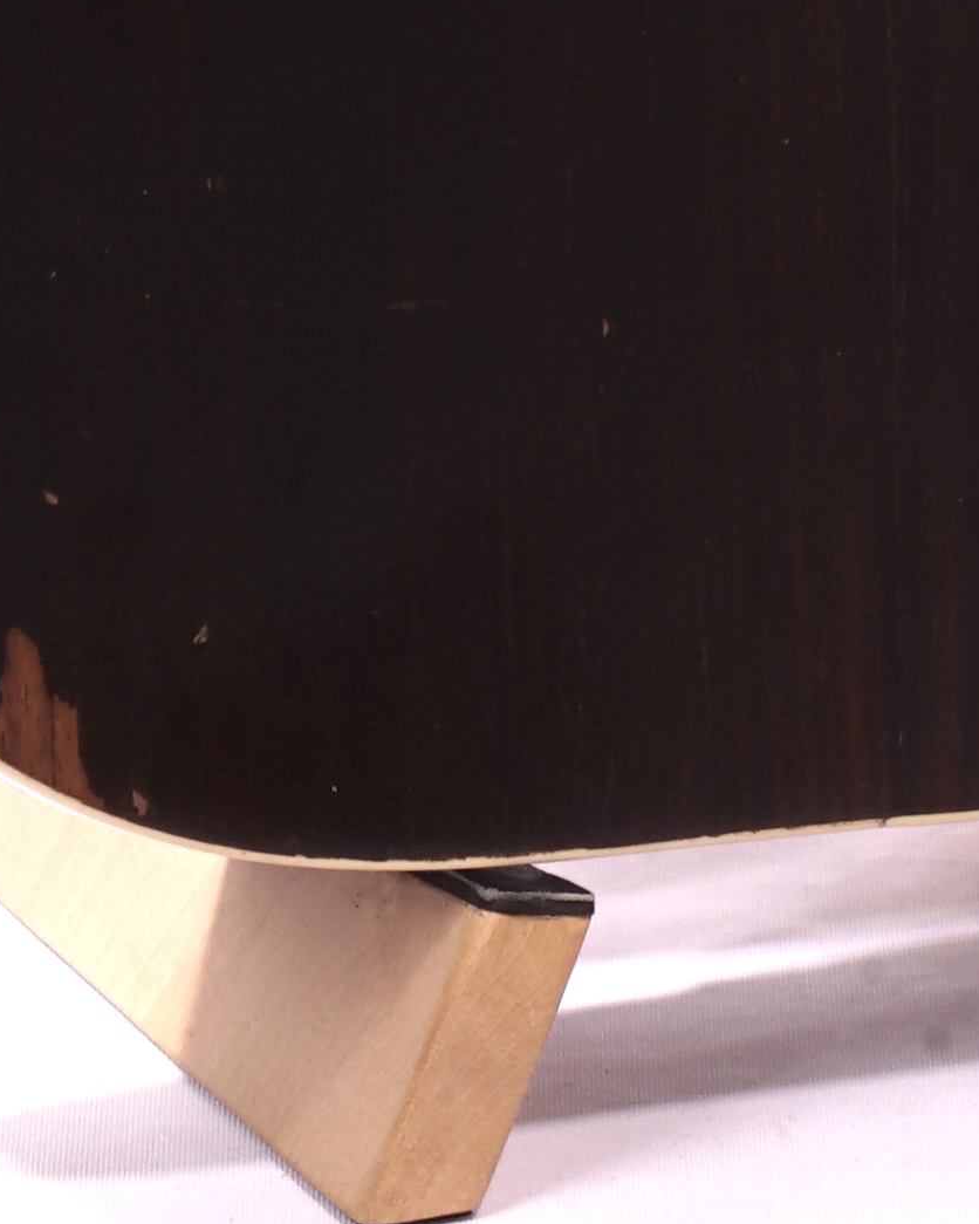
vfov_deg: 5.3
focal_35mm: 345
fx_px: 12495
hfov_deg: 4.5
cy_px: -2230
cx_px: 677
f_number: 22
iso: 100
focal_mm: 64
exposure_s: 1/4
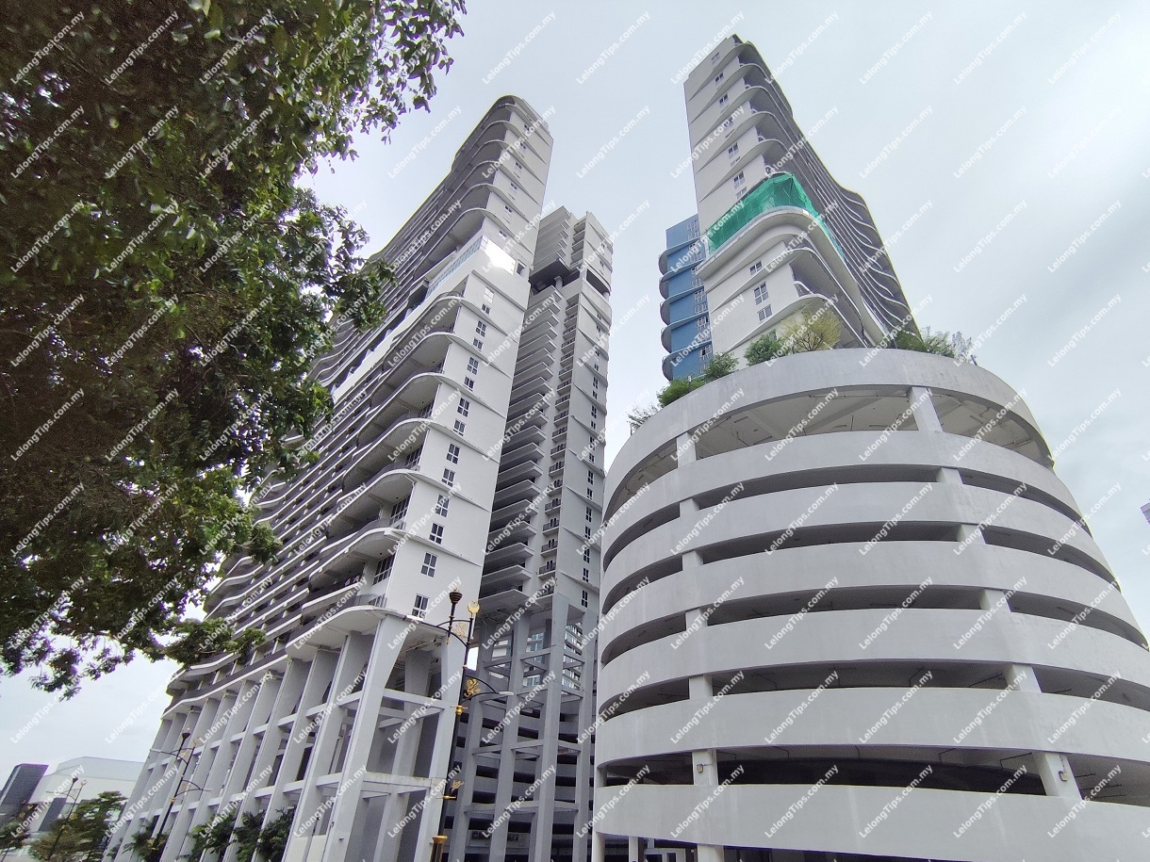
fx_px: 532
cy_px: 431
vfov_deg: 78.1
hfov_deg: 94.5
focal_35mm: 16
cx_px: 575
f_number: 2.2
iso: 50
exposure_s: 1/3065
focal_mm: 1.65
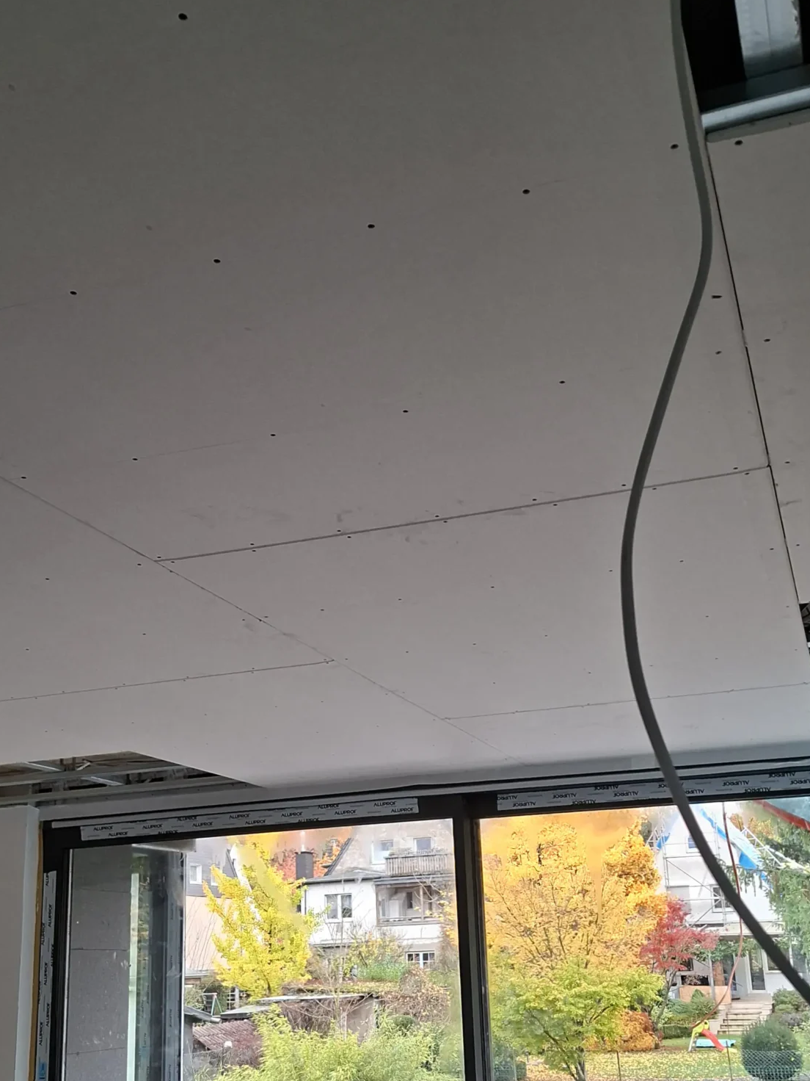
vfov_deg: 46.5
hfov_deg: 36.0
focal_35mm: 40
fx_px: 1248
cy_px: 665
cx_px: 384
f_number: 1.8
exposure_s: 1/122
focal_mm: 5.54
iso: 50
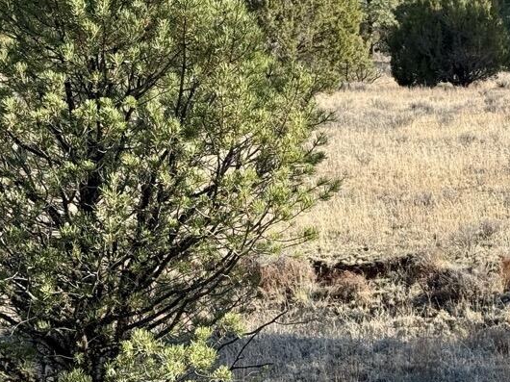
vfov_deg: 12.7
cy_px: 62
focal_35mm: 116
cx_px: 549
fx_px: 1708
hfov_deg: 16.5
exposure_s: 1/2762
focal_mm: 6.76
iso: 64
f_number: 1.78
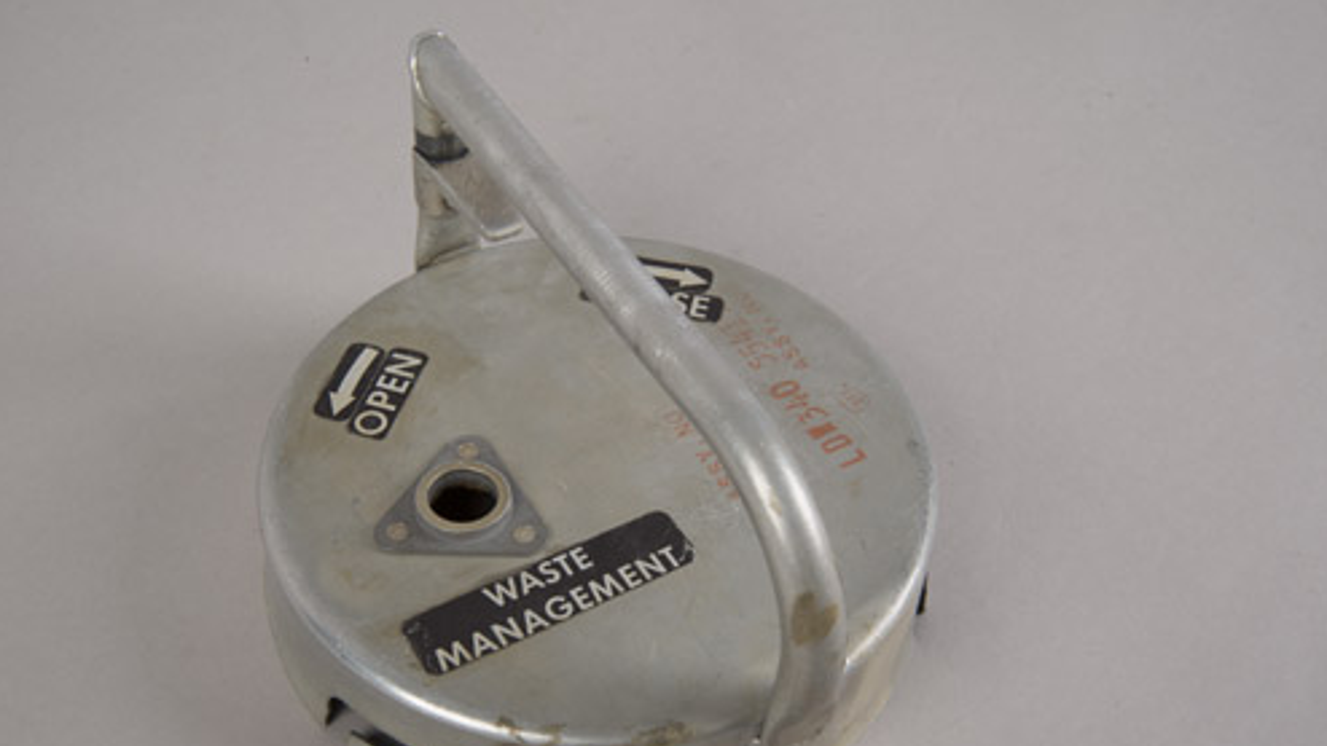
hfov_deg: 39.2
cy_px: 440
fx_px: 1865
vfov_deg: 22.6
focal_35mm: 53
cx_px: 658
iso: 100
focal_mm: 50
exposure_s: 1/160
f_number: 18
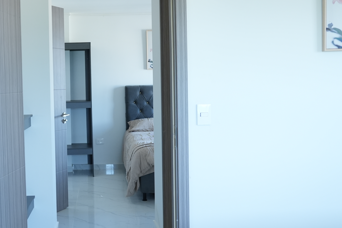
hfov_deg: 38.8
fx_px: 475
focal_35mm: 50
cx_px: 97
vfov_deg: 27.0
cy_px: 107
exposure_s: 1/125
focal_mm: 24
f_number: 4
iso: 1000
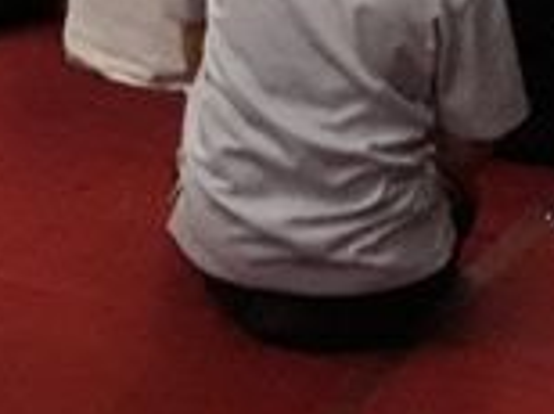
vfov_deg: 8.1
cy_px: -668
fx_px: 2621
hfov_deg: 11.5
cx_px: -306
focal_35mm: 164
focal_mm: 3.7
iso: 500
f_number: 1.9
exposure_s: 1/17
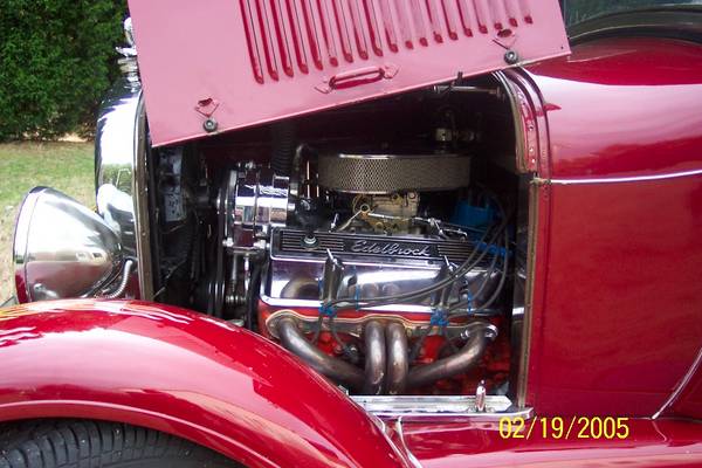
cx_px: 351
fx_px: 741
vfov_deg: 35.1
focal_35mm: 38
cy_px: 234
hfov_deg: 50.7
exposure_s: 1/125
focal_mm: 8
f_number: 2.8
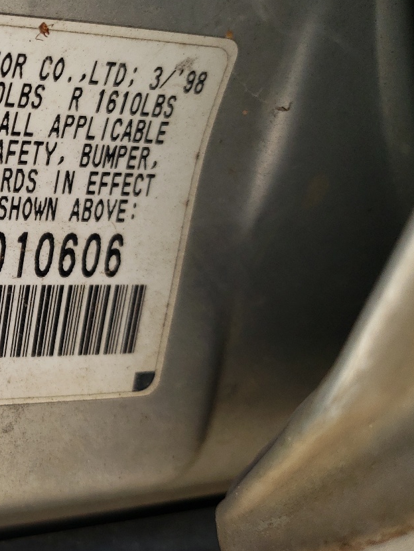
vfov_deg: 38.2
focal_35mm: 50
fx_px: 797
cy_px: 264
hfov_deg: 25.4
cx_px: -113
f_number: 1.5
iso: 50
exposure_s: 1/625
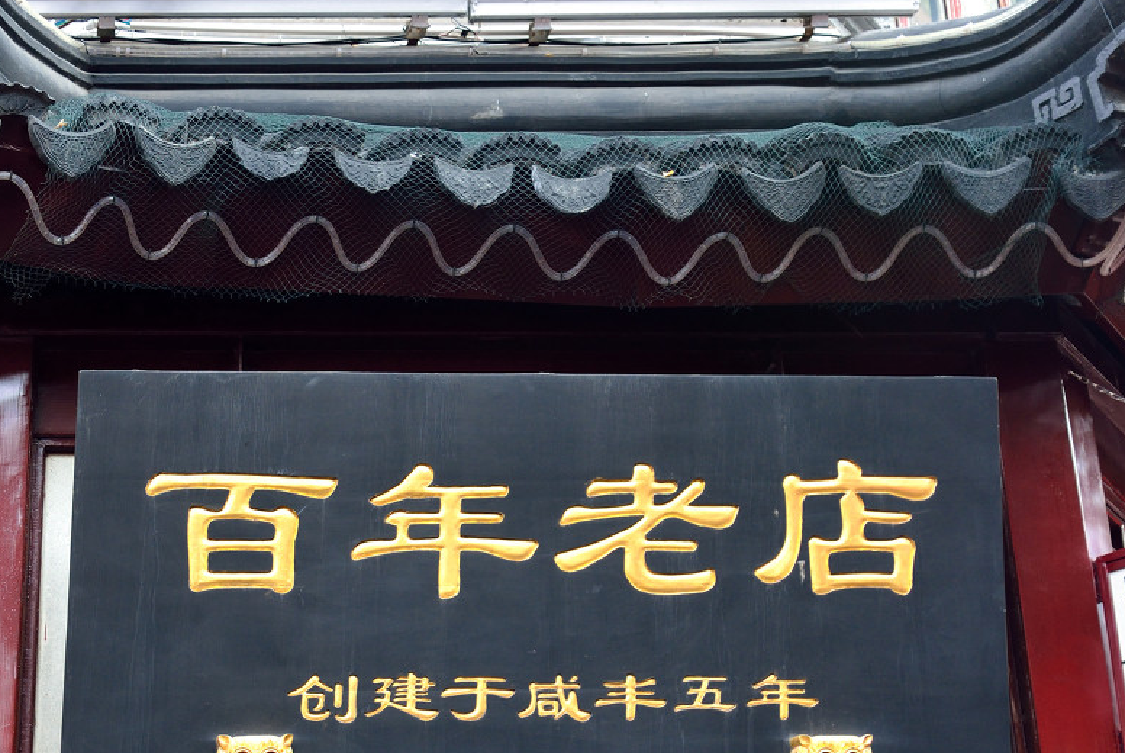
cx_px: 491
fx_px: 2064
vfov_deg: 20.6
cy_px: 448
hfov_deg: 30.5
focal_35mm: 66
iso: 400
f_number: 4.5
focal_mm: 40
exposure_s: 1/320
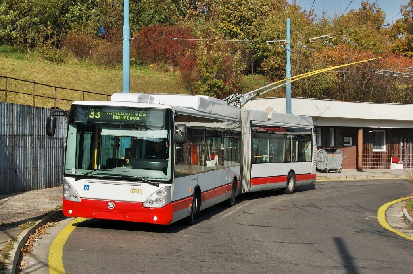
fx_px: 550
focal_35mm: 48
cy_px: 137
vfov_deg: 28.0
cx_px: 206
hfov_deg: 41.1
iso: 200
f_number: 11
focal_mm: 32
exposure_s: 1/320
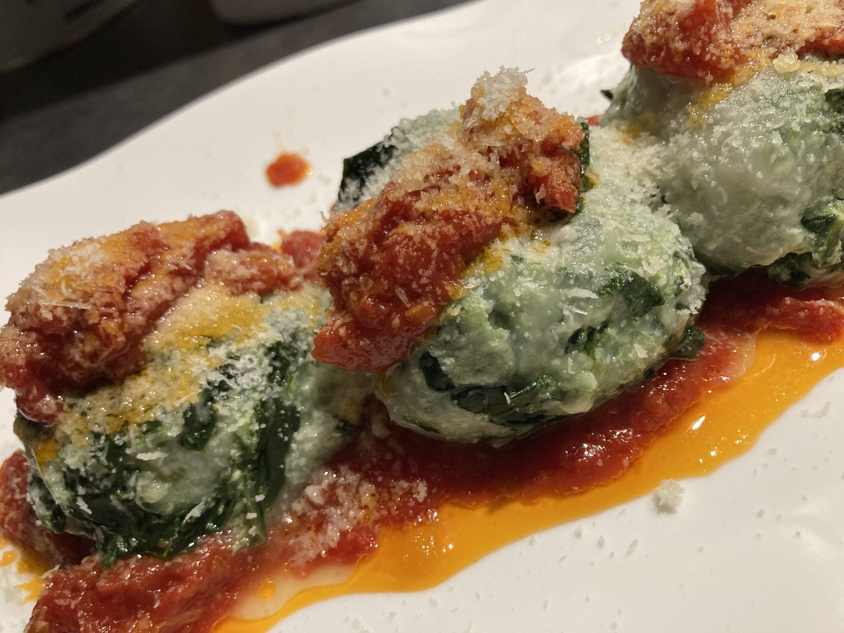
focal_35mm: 28
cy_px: 316
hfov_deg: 63.4
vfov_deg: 49.7
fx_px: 683
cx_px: 422
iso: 160
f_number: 1.8
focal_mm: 3.99
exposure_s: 1/60
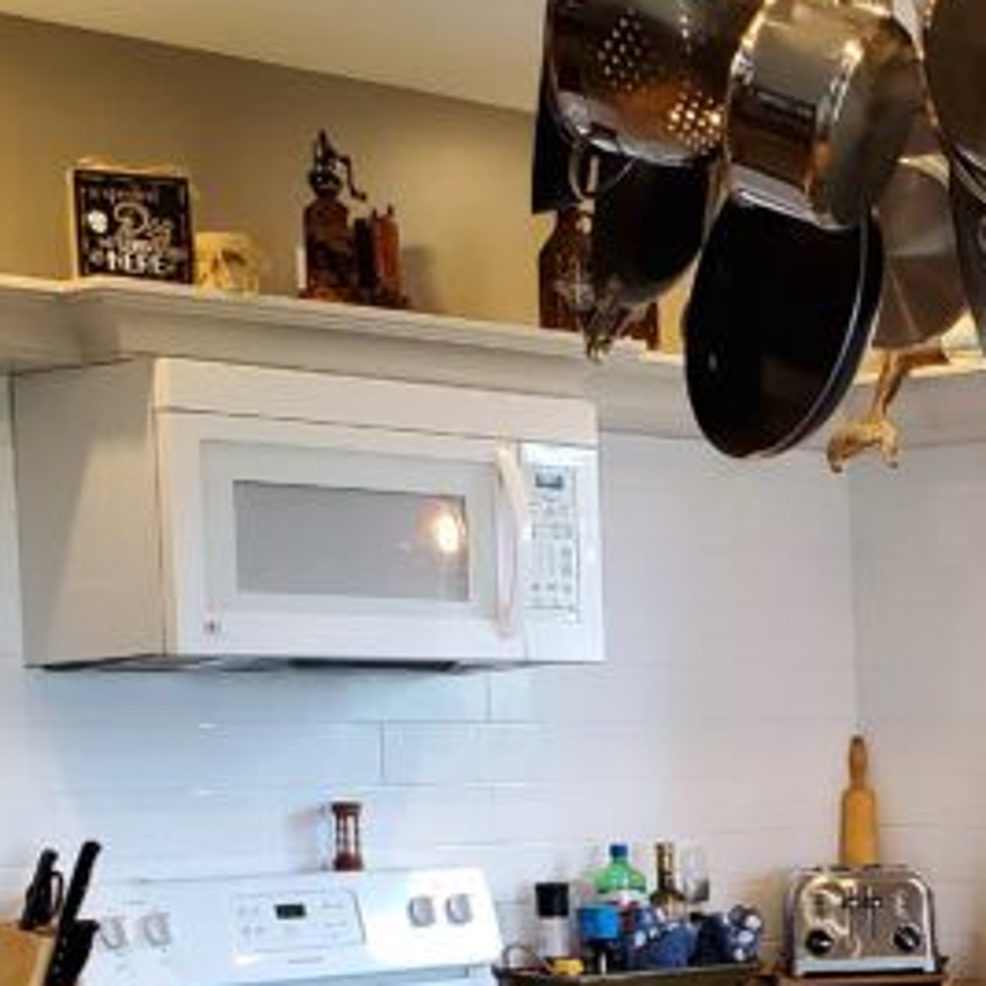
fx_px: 2836
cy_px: 1071
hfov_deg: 18.7
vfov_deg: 19.0
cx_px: 1174
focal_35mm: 88
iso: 250
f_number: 2.4
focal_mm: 4.3
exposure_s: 1/59
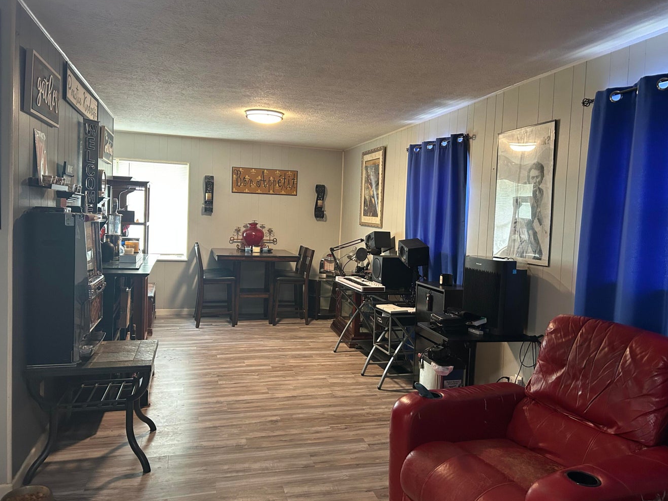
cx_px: 346
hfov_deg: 65.3
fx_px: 521
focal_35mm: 27
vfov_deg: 51.4
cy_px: 246
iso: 320
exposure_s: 1/60
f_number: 1.5
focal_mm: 5.7
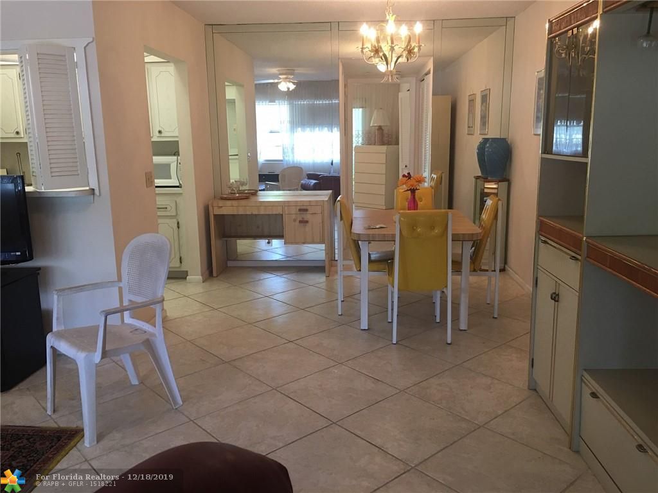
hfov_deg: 61.7
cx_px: 329
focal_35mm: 29
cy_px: 246
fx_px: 551
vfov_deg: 48.2
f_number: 2.2
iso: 40
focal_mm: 4.15
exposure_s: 1/15
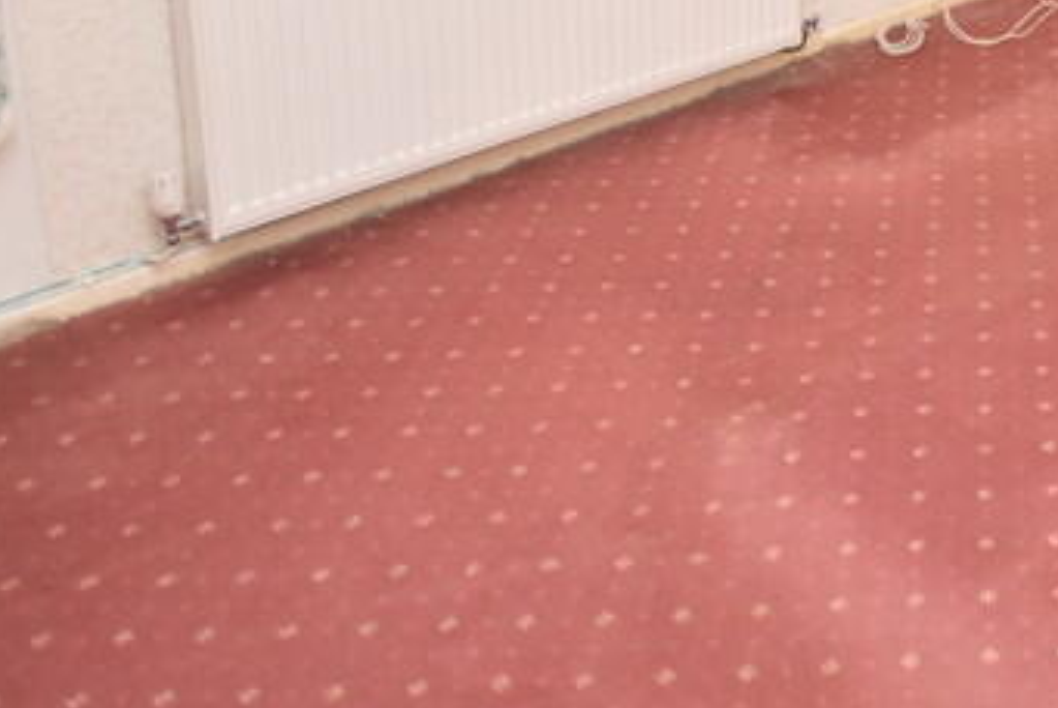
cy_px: -238
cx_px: 1123
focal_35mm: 45
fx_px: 1324
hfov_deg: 37.5
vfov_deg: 25.4
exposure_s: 1/125
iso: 1100
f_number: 4
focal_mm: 10
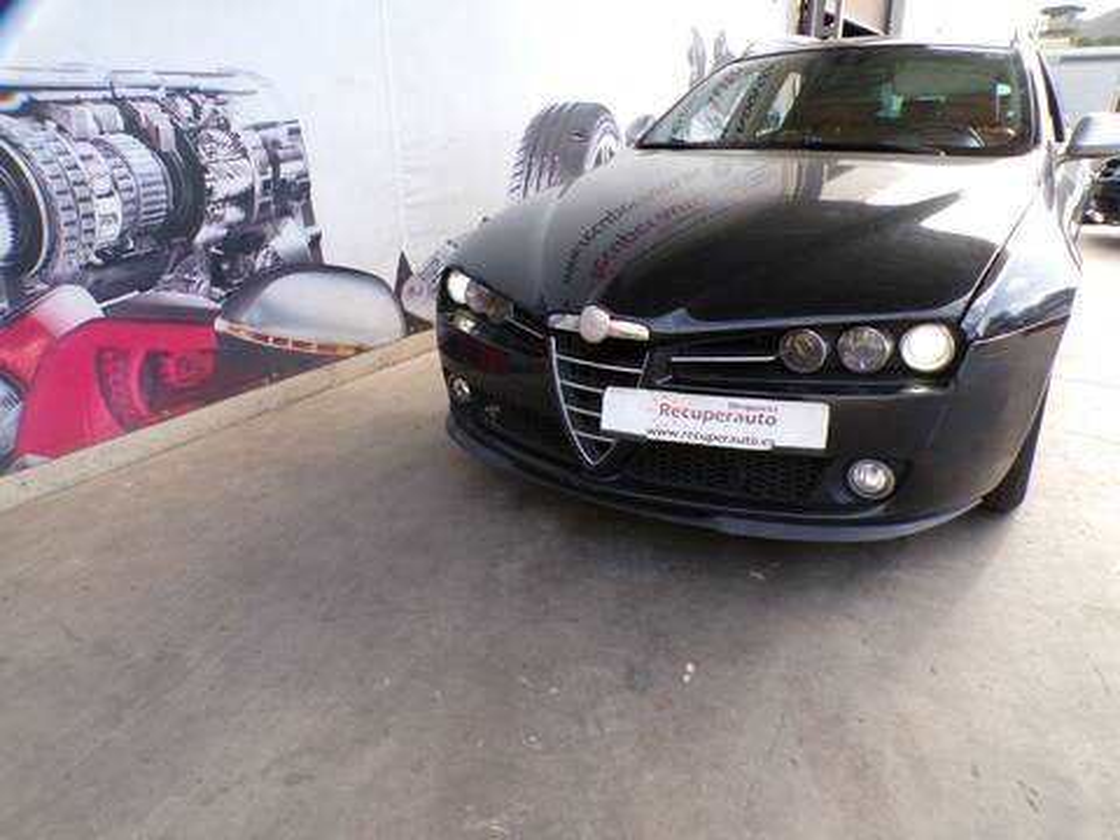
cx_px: 560
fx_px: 777
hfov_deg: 71.6
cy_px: 420
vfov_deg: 56.8
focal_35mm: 24
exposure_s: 1/110
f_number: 4.4
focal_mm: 4.3
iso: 100
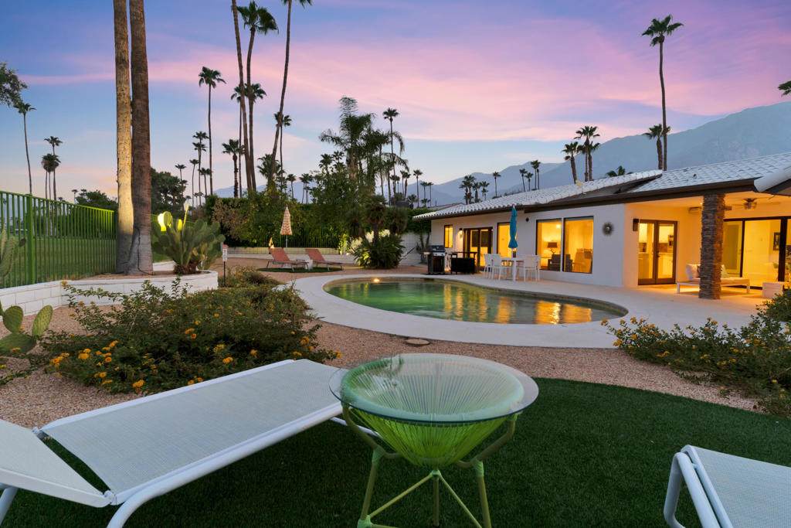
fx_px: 396
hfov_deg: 90.0
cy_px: 264
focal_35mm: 18
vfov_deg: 67.4
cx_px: 396
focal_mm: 18
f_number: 8
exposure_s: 1/3
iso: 200
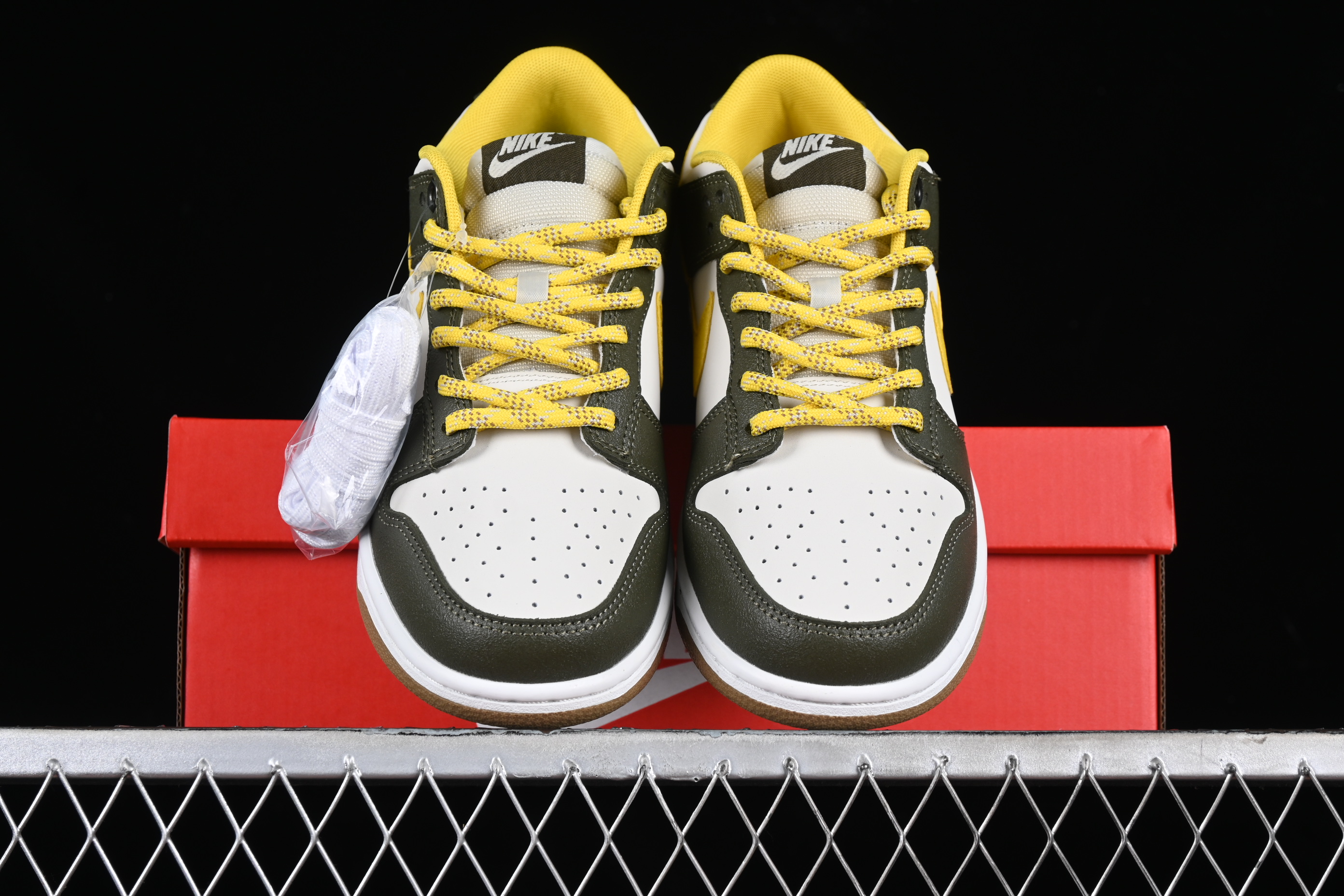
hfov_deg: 27.0
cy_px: 448
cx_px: 672
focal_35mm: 75
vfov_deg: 18.2
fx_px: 2800
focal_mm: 50
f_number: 7.1
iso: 160
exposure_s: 1/80
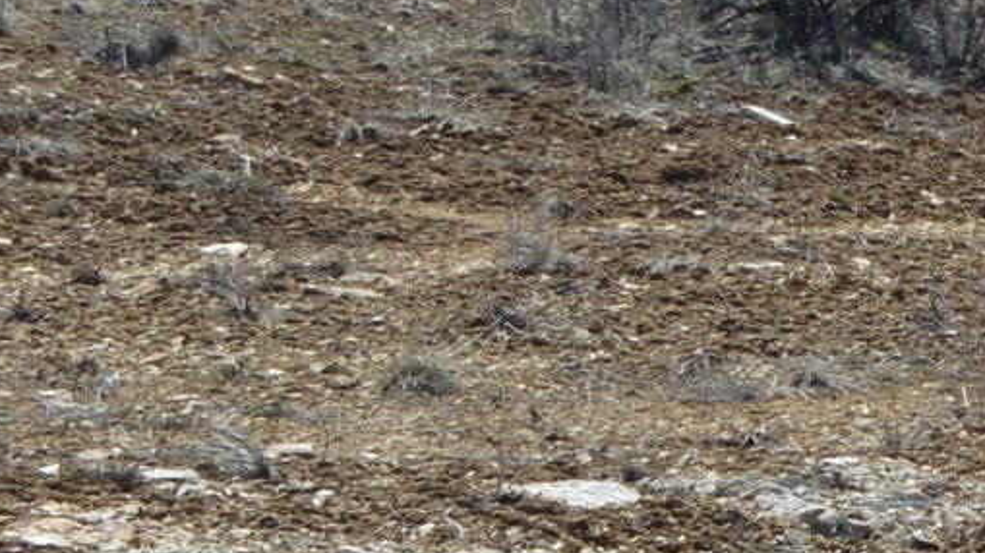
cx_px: 2314
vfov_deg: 4.6
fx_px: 6763
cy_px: -362
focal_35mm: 259
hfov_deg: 7.8
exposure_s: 1/250
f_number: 8
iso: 100
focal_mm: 28
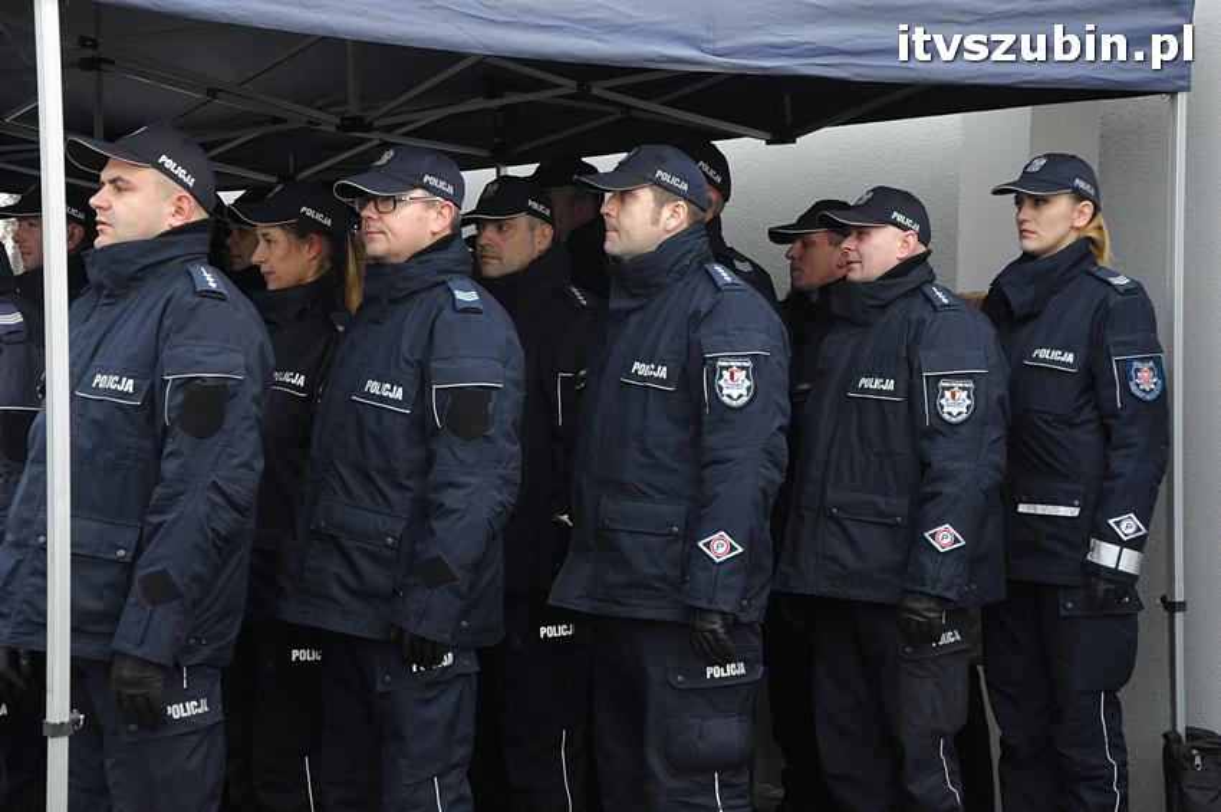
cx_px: 610
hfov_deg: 28.1
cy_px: 406
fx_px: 2440
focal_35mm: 72
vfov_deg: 18.9
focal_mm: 48
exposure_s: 1/100
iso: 1600
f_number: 8
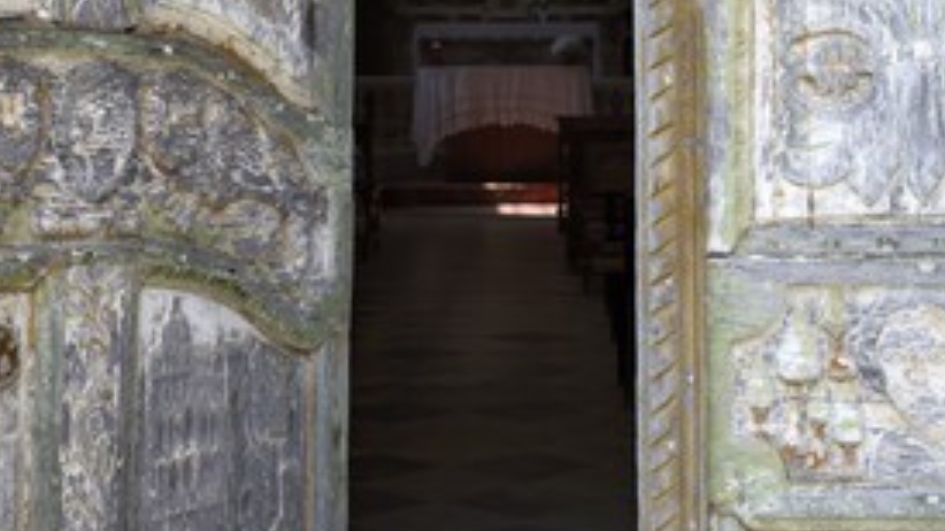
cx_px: 507
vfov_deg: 15.5
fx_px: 1929
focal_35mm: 77
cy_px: 69
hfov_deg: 27.5
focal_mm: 48
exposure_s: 1/60
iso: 200
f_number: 11
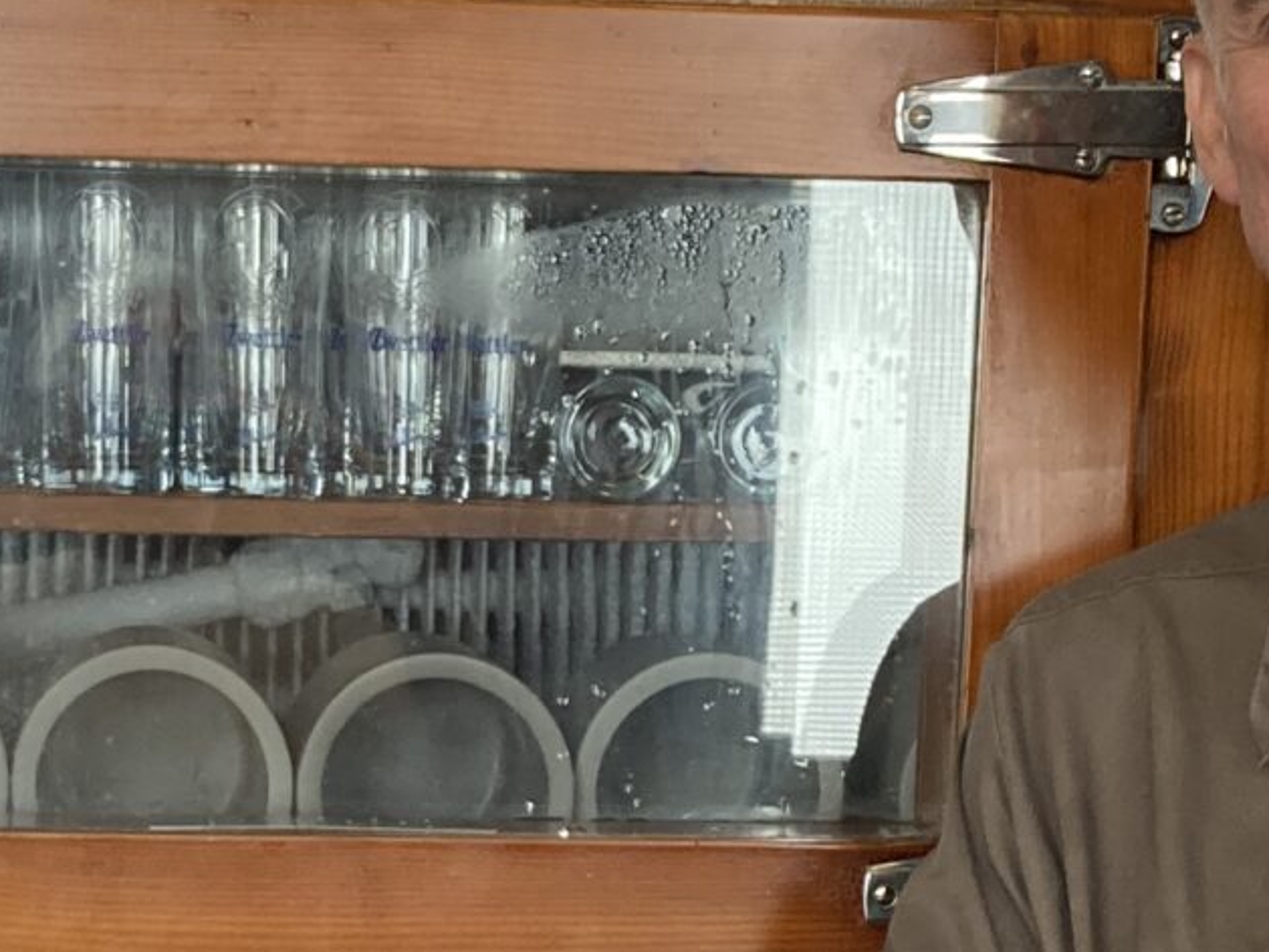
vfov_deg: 12.6
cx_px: 442
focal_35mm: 114
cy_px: 1222
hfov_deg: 17.2
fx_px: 4180
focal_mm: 3.99
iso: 80
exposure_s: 1/63
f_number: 1.8
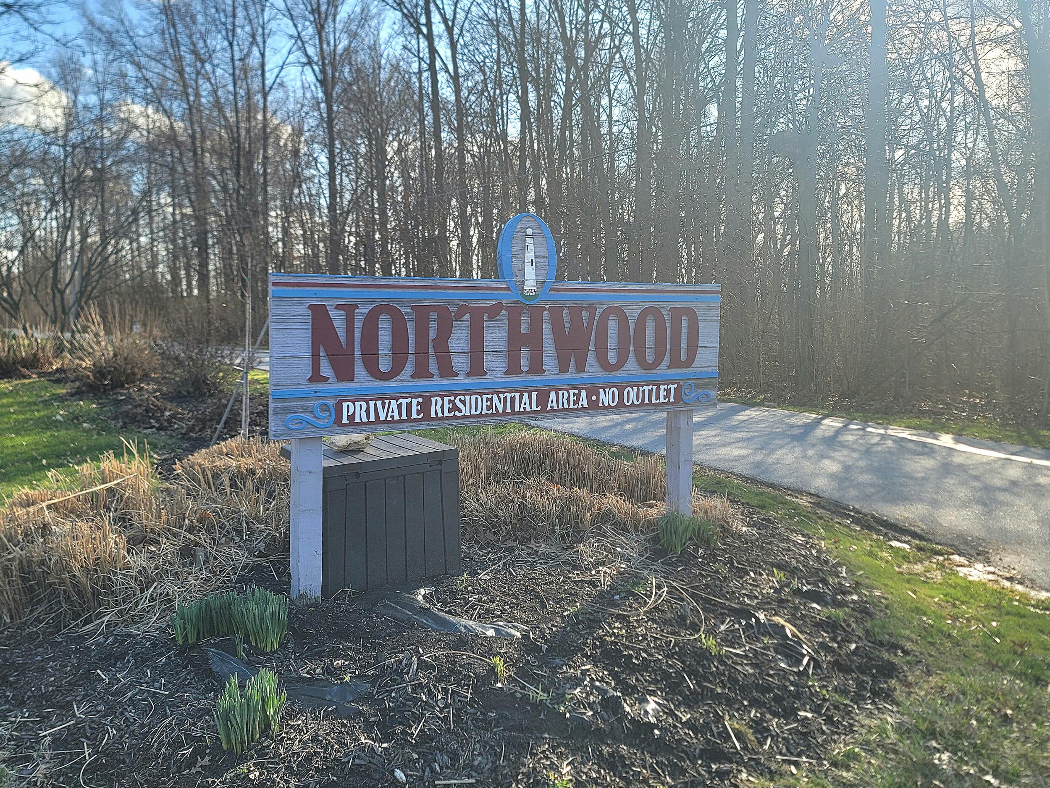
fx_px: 910
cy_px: 339
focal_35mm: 30
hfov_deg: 59.9
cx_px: 483
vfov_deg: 46.7
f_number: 1.8
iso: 20
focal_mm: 7
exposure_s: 1/526
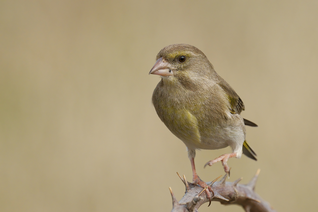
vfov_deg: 2.3
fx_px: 5300
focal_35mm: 600
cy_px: 106
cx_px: 159
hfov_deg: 3.4
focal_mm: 600
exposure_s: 1/1600
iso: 1000
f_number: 10
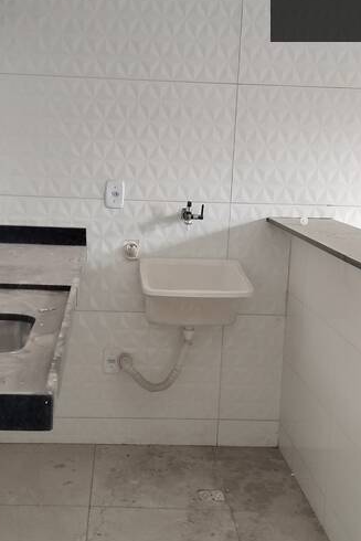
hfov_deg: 24.6
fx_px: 827
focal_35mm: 55
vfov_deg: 36.1
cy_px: 315
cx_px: 147
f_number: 1.7
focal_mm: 5.31
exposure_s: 1/30
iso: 160
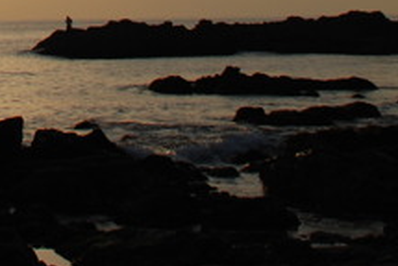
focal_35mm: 121
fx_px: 1344
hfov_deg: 15.6
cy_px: -363
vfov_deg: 10.0
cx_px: -180
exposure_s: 1/1600
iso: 100
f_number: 5.6
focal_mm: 17
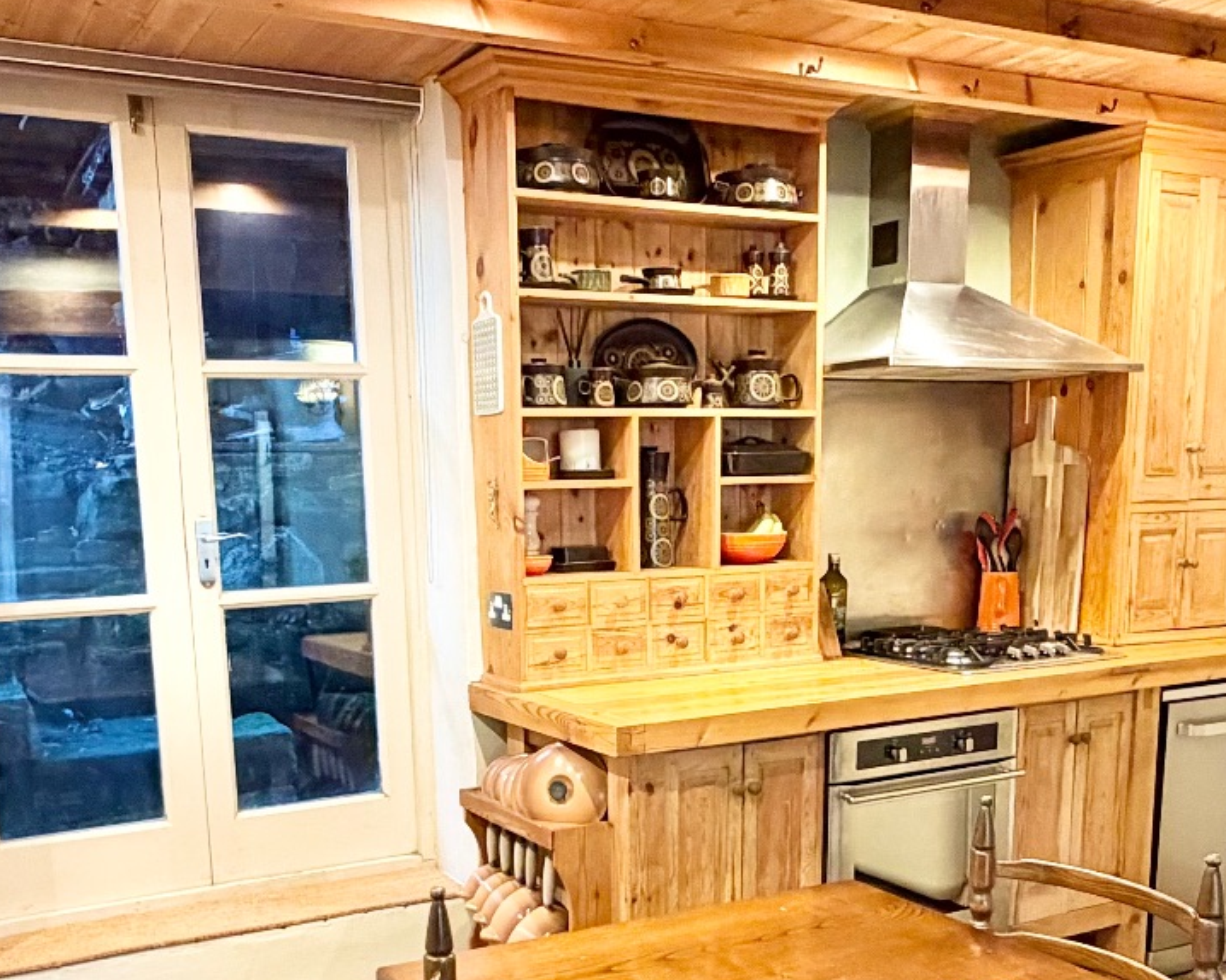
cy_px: 726
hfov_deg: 46.8
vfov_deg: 37.4
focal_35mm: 39
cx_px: 582
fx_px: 1415
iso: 400
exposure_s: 1/50
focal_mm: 2.22
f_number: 2.2
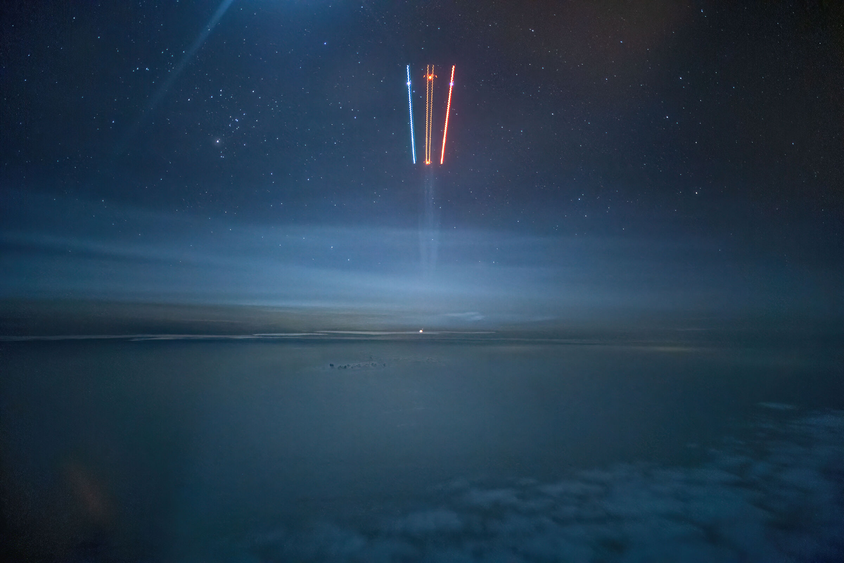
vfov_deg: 37.9
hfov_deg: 54.4
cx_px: 422
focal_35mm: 35
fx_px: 820
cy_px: 282
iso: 8000
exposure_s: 1.6
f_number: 1.8
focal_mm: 35
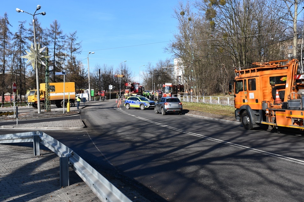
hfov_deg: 47.4
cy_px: 97
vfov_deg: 32.6
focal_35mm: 41
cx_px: 157
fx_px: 346
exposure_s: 1/250
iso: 160
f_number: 8
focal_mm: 26
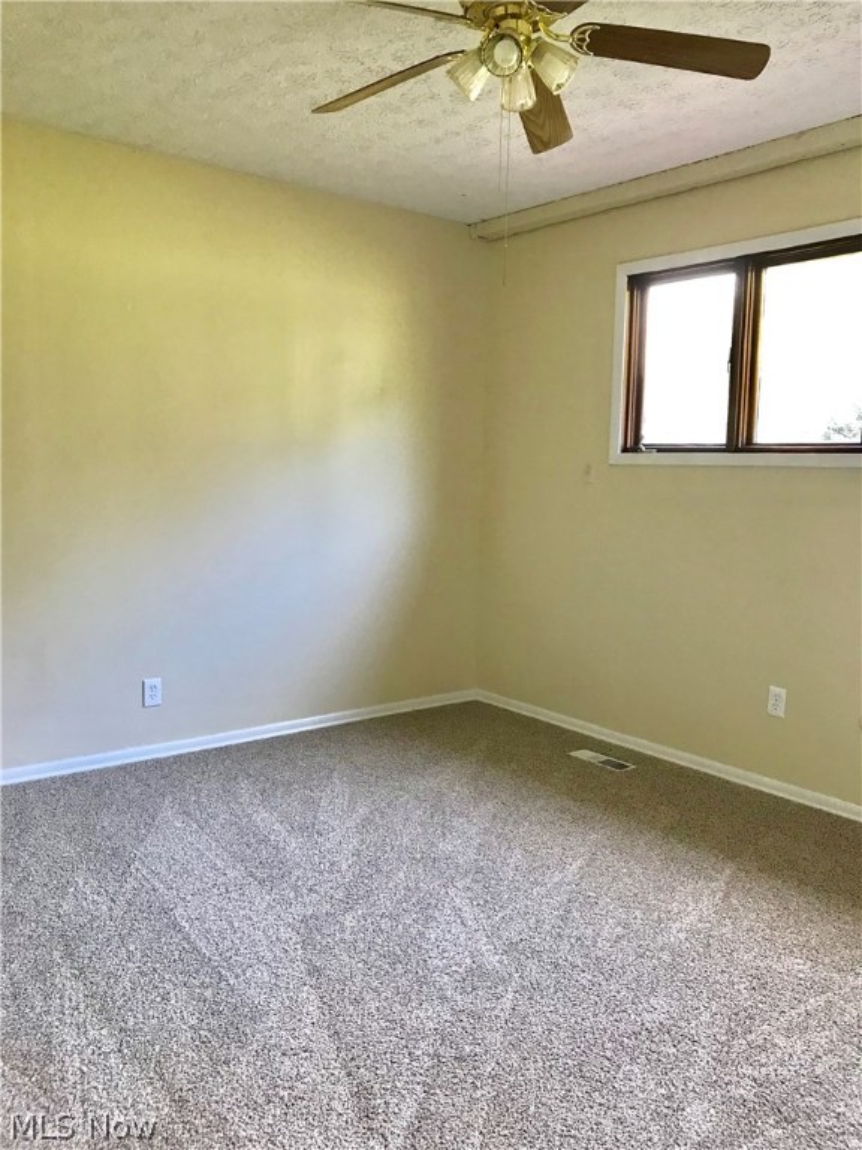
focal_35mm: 28
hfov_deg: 49.7
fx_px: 930
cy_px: 575
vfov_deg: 63.4
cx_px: 431
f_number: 1.8
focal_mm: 3.99
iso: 40
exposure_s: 1/20
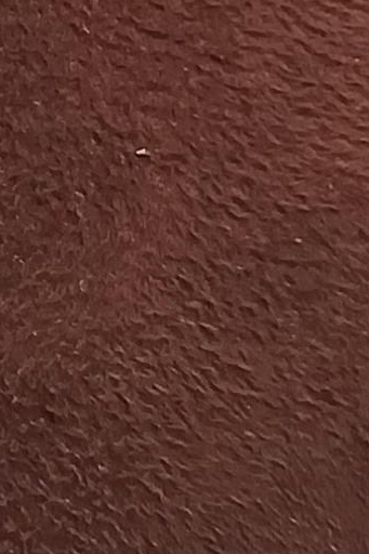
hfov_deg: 6.9
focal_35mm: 179
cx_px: -750
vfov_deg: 11.2
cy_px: -153
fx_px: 2754
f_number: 1.8
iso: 100
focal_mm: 3.61
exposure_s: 1/100
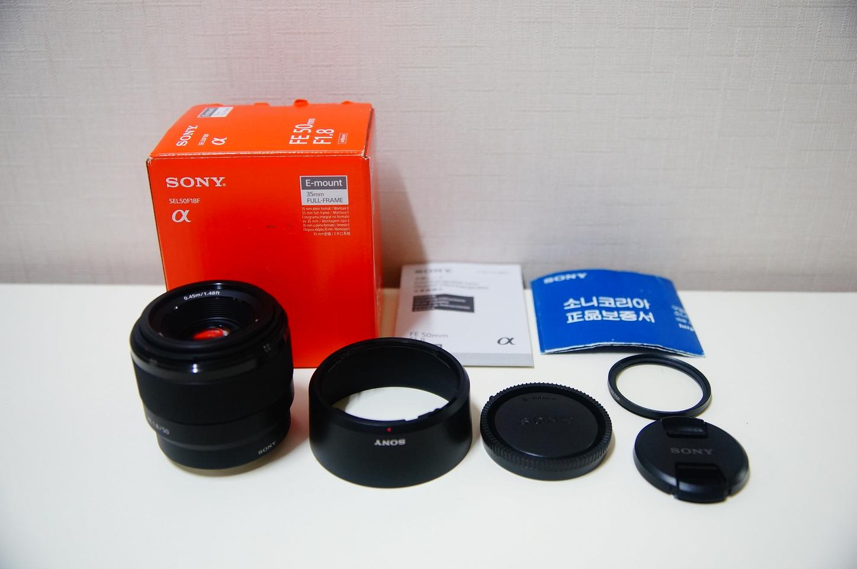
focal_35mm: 36
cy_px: 284
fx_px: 856
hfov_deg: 53.2
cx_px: 428
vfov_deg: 36.8
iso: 500
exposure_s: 1/60
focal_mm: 24
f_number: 2.8
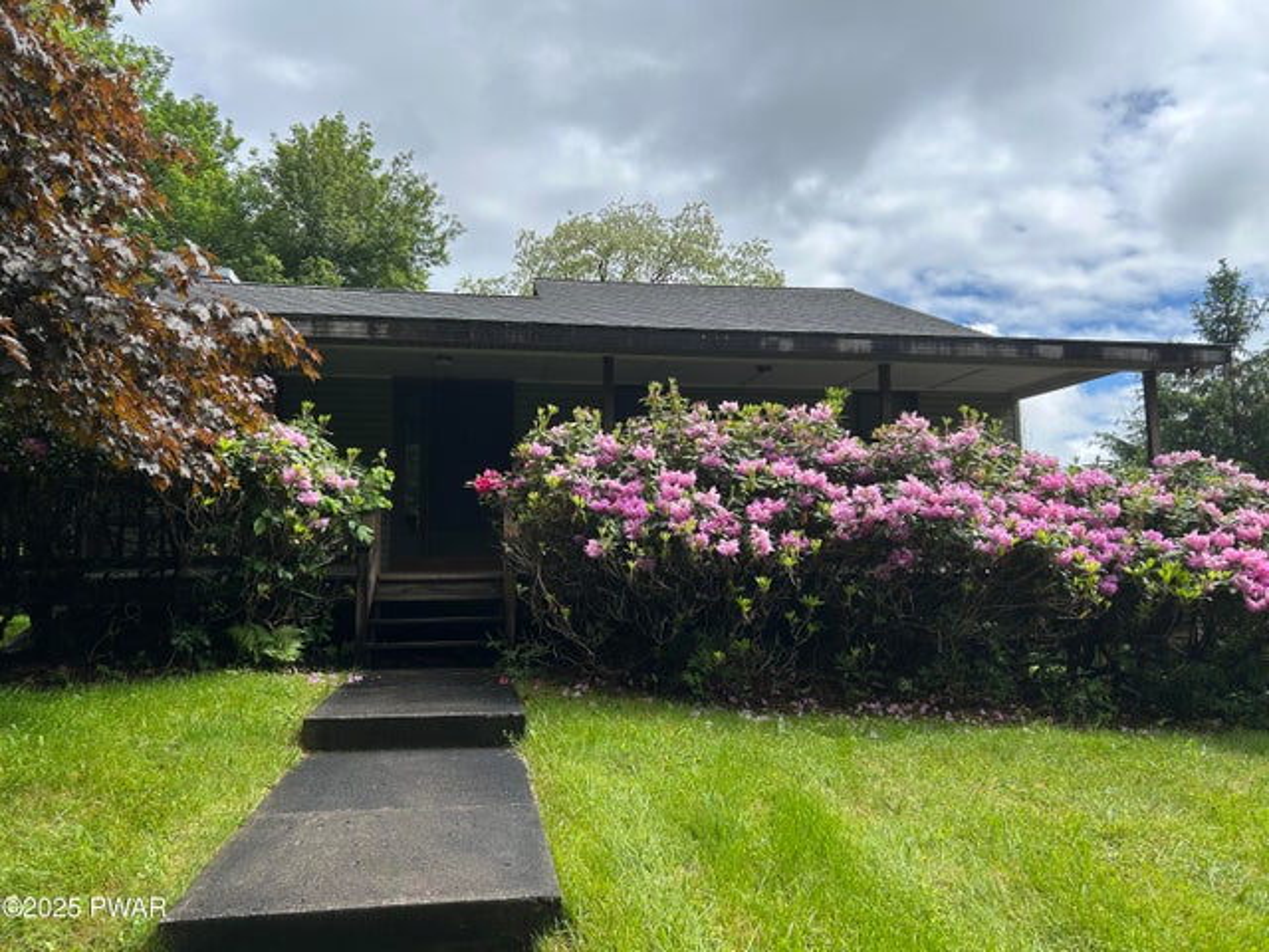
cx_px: 634
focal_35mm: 26
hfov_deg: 67.3
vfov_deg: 53.1
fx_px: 953
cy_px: 476
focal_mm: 5.7
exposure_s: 1/3460
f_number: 1.5
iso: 50
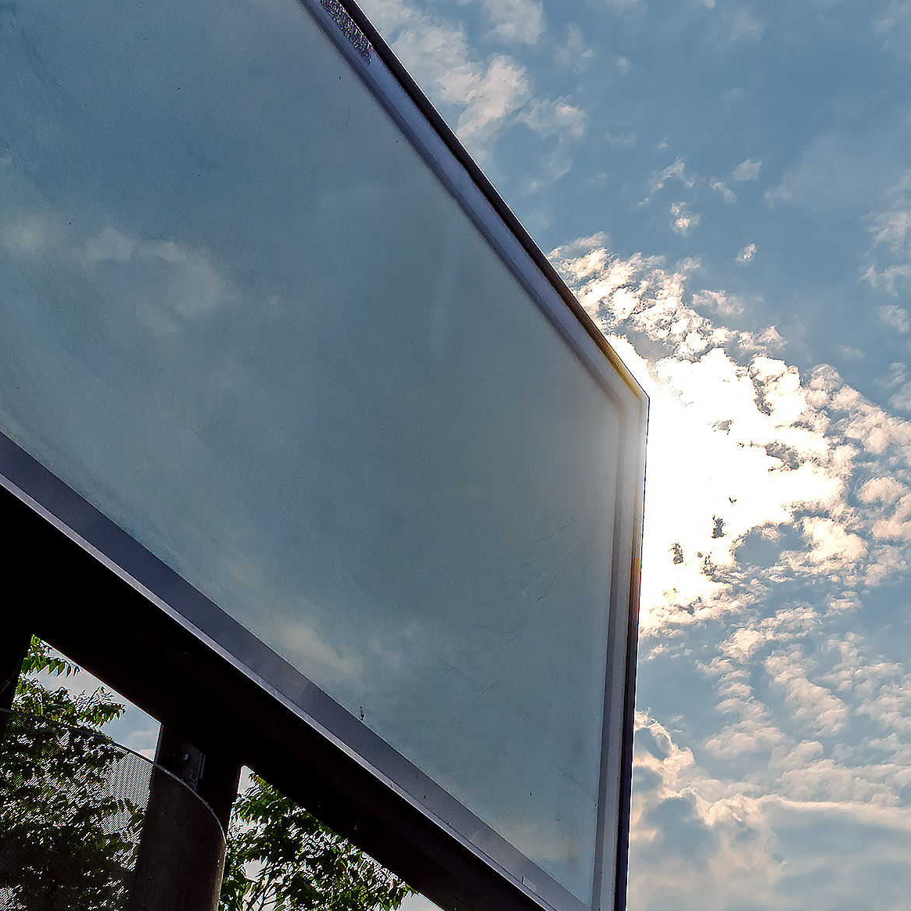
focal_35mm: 63
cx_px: 693
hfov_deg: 26.9
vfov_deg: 27.3
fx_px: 1876
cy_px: 387
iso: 100
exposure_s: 1/800
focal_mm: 24
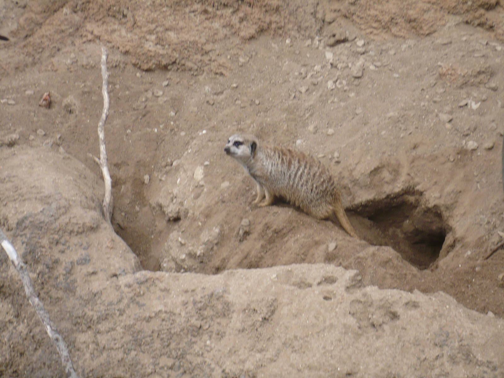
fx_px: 1529
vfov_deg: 14.1
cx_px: 252
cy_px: 189
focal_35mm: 105
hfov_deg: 18.7
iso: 100
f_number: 5
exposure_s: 1/200
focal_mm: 17.4
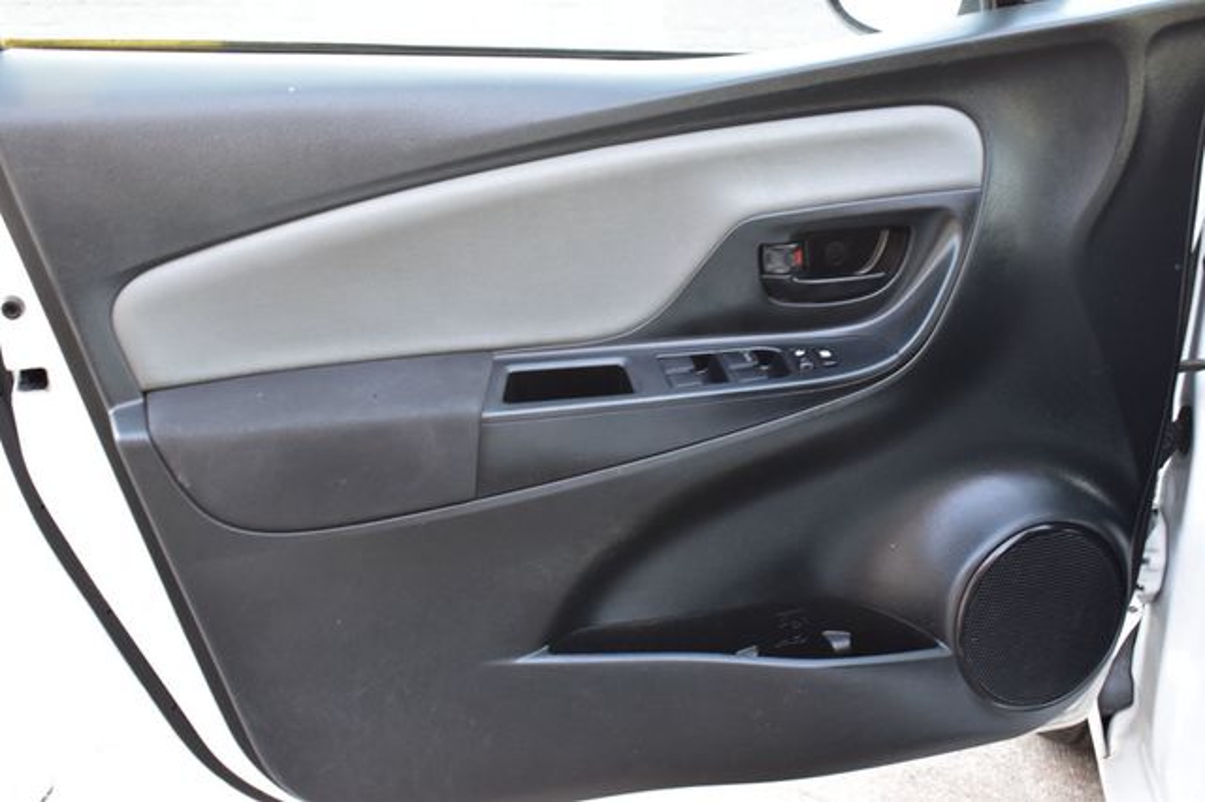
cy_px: 401
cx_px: 602
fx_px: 1405
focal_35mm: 42
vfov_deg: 31.9
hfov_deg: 46.4
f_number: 6.3
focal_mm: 28
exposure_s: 1/15
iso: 720
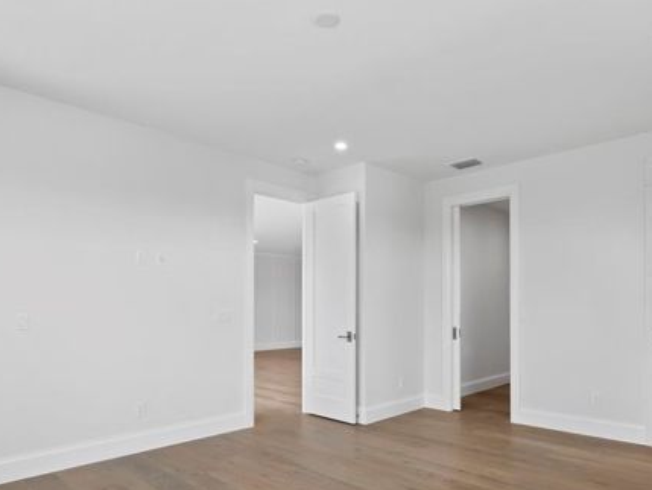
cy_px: 314
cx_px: 369
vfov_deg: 58.0
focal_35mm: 23
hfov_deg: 73.6
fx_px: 433
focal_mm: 7
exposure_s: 1/15
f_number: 11
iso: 400
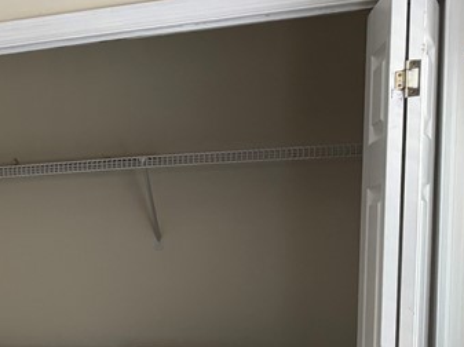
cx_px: -200
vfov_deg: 19.5
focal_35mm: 73
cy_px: 350
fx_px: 977
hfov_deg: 22.6
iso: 400
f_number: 1.78
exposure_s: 1/60
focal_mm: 6.76
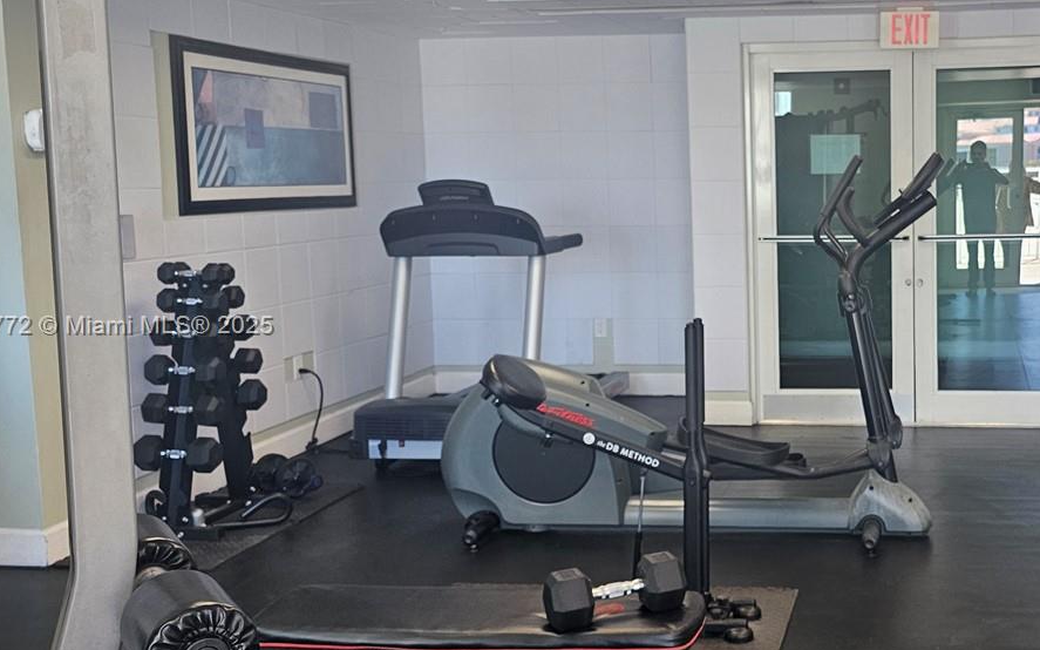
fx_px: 1247
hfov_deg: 43.1
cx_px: 836
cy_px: 327
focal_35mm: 44
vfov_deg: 29.2
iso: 125
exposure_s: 1/180
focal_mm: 6.3
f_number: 1.7
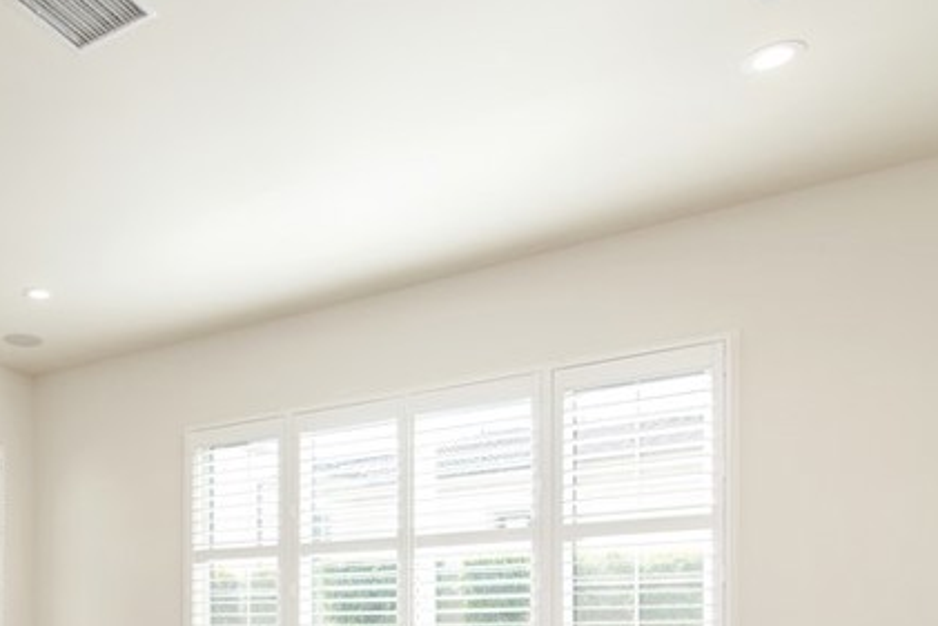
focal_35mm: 34
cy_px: 645
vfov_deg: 34.8
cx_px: 174
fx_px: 886
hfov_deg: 51.9
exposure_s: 1/125
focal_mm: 14
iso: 180
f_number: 5.6
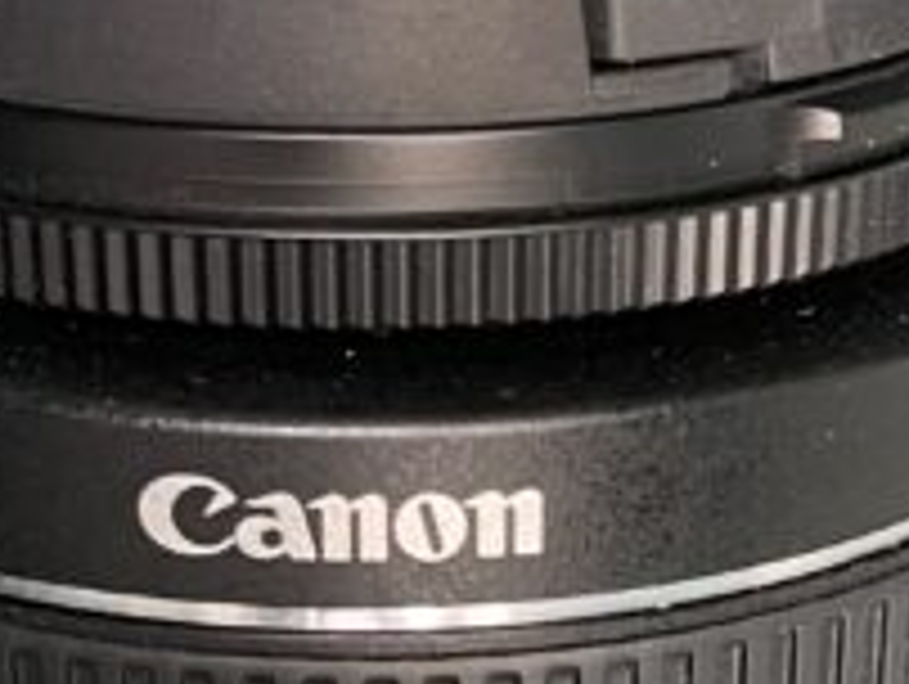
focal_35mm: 66
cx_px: 400
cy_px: 673
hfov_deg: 29.3
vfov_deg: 21.6
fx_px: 1735
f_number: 1.6
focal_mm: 4.2
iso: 500
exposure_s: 1/49
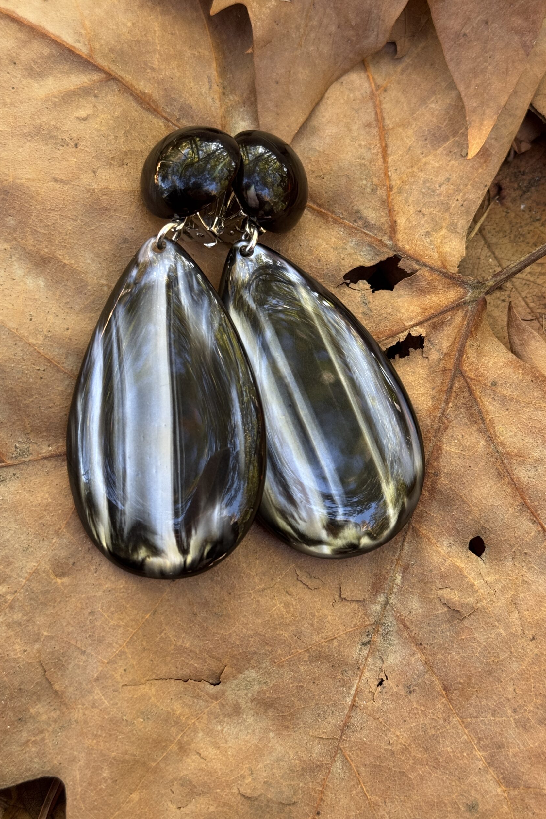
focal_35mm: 51
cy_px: 411
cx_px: 290
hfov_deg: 26.5
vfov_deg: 38.9
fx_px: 1160
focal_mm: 6.76
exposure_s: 1/105
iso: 100
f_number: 1.78
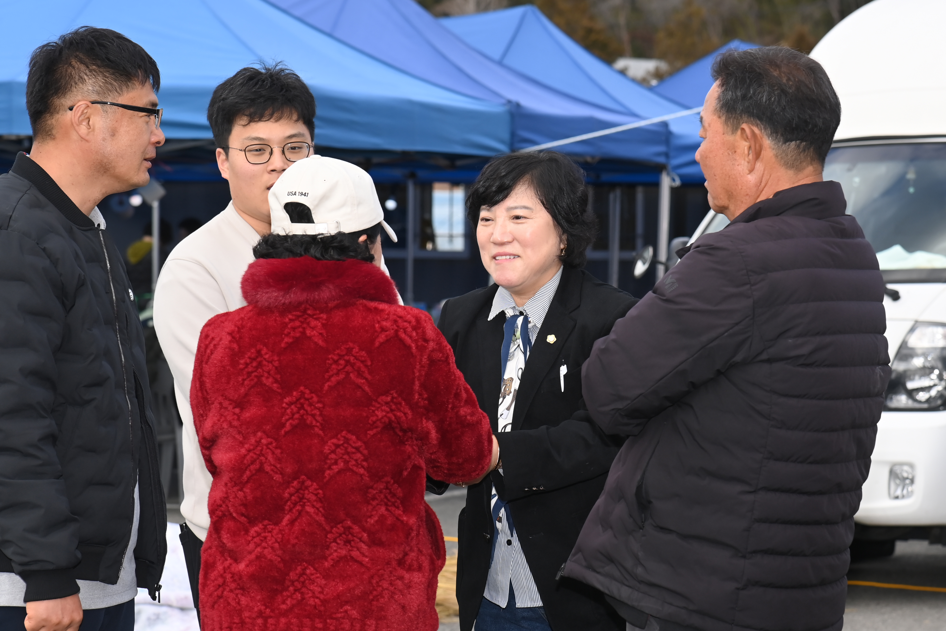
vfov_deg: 13.0
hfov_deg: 19.5
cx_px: 473
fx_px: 2759
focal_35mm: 105
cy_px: 316
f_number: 8
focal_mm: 105
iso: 400
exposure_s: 1/400
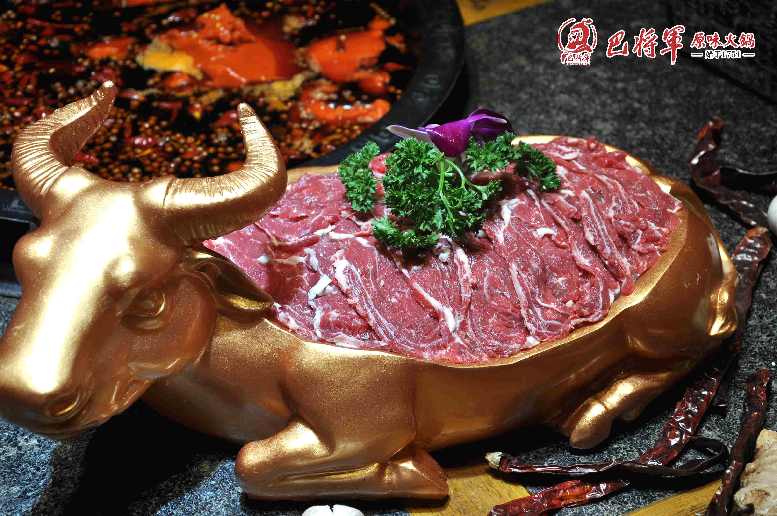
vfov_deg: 18.1
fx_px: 1617
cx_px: 388
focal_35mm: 75
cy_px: 258
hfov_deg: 27.0
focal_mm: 50
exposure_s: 1/45
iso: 200
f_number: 6.7
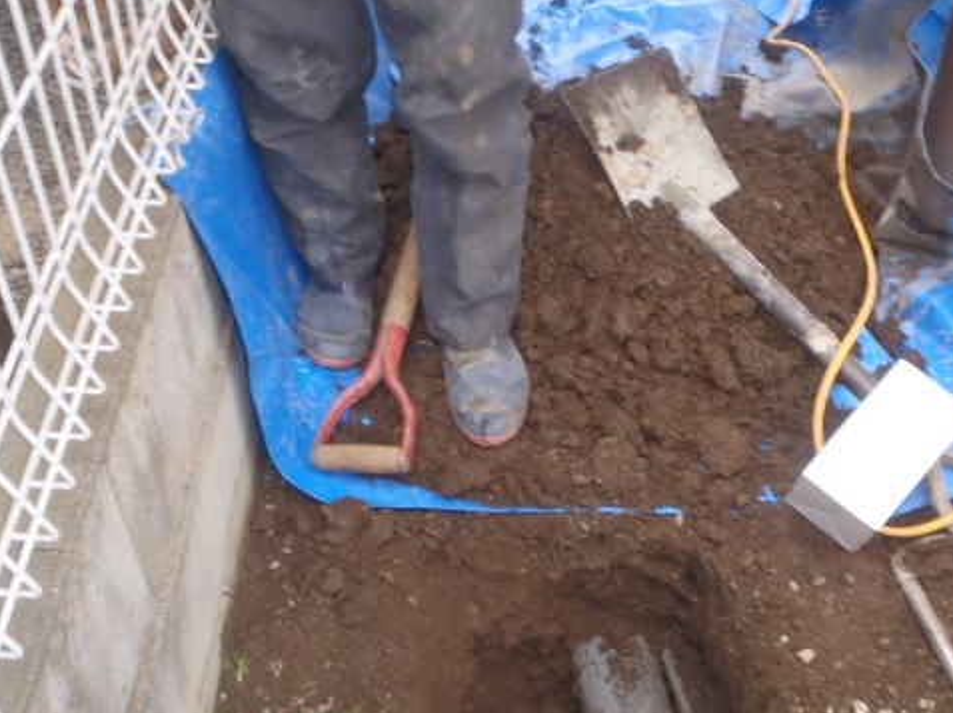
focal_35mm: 47
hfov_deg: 40.5
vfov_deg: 30.4
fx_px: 1293
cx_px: 474
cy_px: 529
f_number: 3.5
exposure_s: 1/50
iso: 100
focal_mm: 5
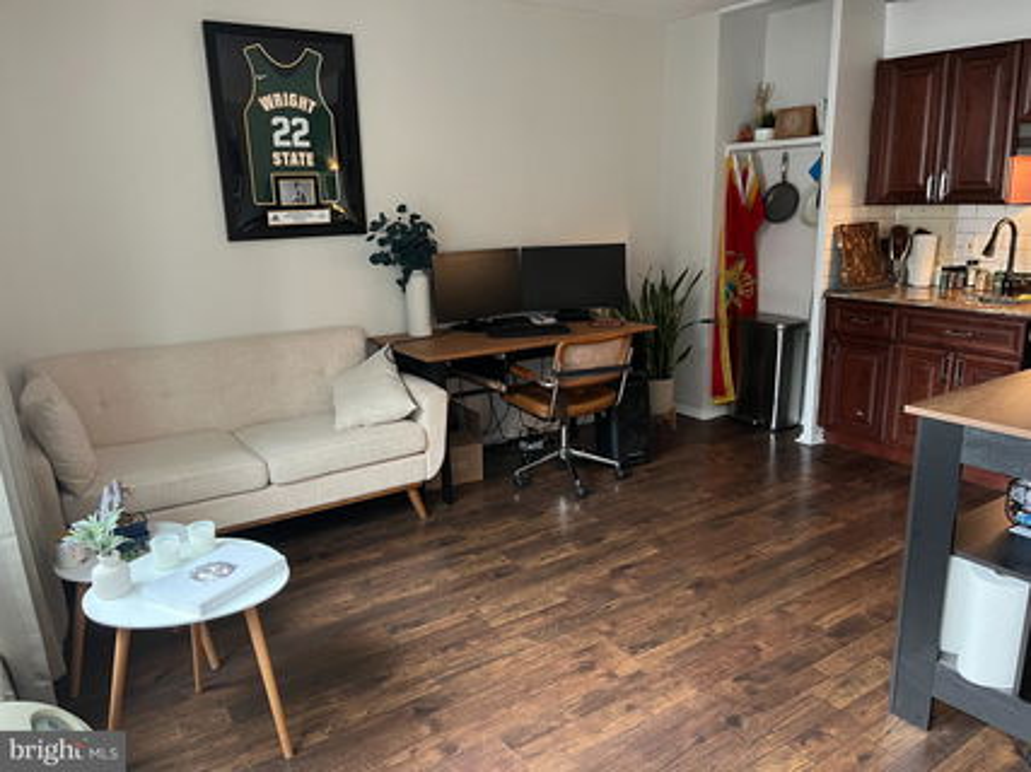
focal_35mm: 26
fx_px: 774
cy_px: 386
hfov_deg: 67.3
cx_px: 516
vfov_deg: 53.0
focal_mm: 5.1
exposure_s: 1/40
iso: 500
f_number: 1.6
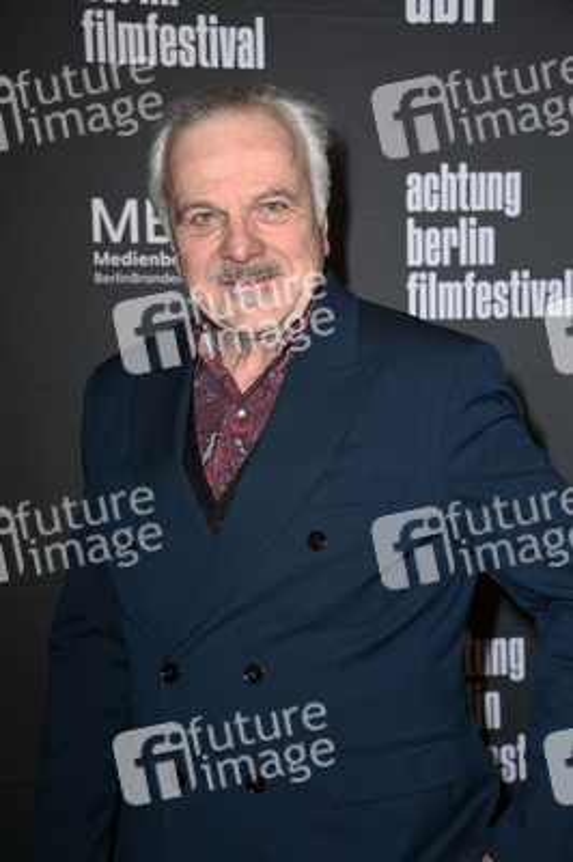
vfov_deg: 26.0
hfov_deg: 17.5
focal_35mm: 78
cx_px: 286
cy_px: 431
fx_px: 1865
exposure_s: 1/250
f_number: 6.3
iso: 640
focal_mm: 78
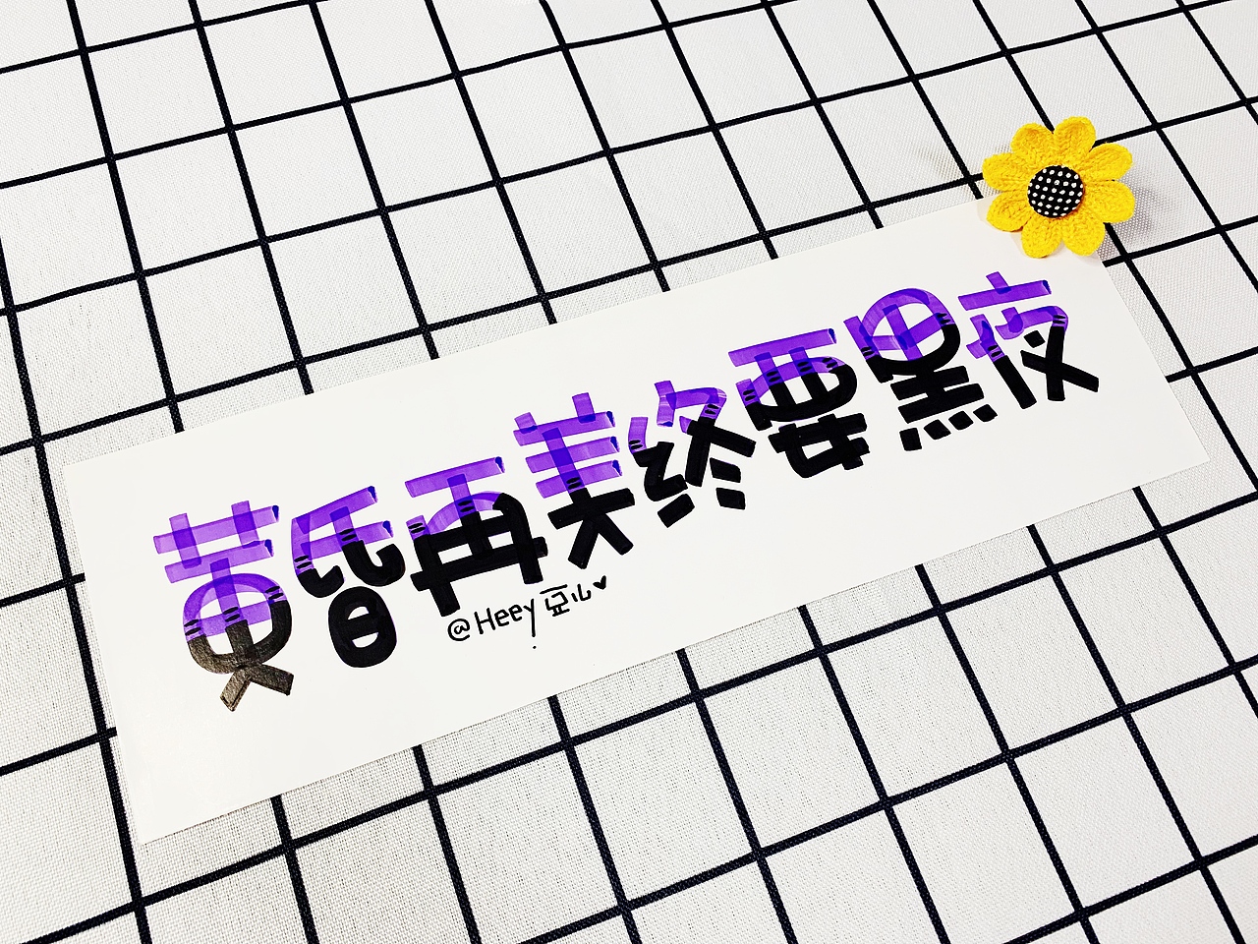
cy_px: 472
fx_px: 945
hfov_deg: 67.3
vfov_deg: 53.1
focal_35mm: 26
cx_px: 629
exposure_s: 1/105
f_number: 1.8
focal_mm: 4.25
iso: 100
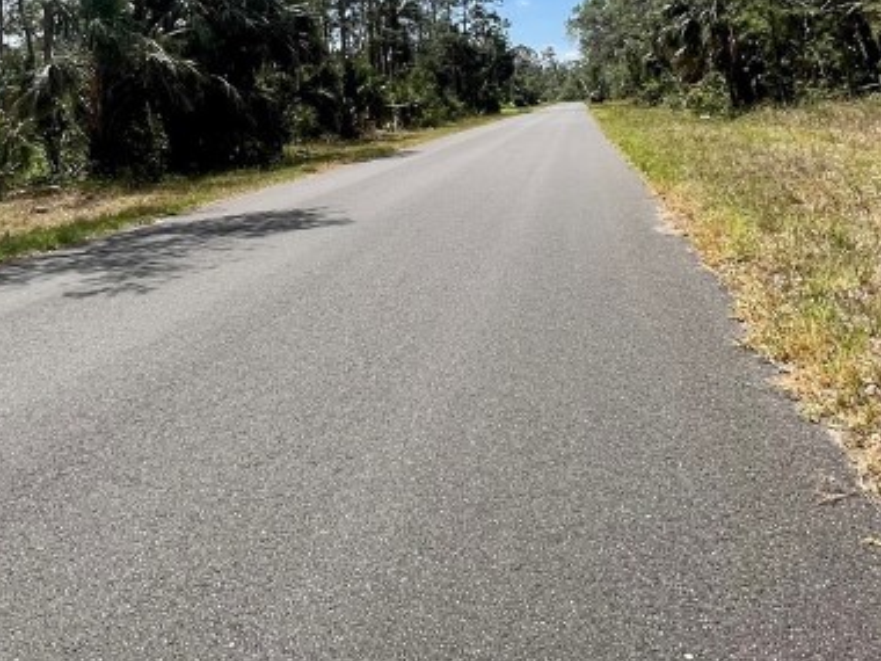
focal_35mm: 35
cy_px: 58
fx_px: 891
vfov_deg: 37.8
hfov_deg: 52.6
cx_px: 413
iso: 32
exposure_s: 1/2137
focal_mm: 1.57
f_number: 1.8
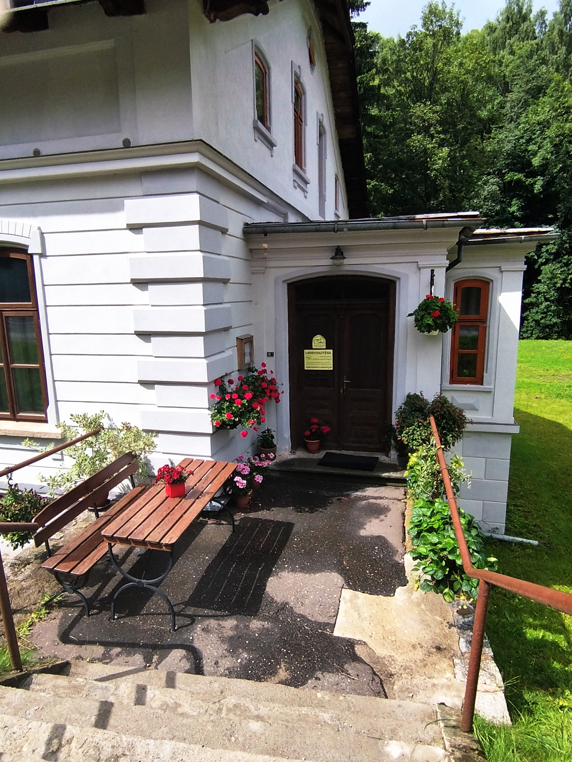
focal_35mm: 16
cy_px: 381
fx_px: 353
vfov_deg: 94.5
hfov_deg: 78.1
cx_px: 286
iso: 50
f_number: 2.2
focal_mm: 1.65
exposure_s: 1/1400
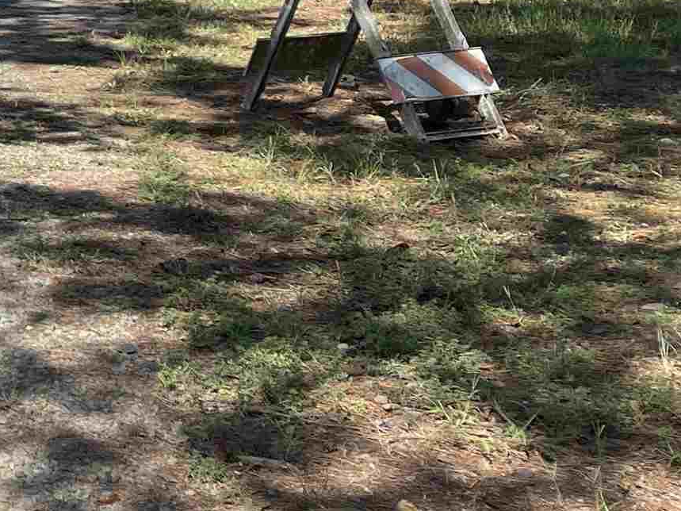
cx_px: -446
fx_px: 1829
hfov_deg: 17.9
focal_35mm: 93
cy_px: -209
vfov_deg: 15.0
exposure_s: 1/1689
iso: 50
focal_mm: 5.1
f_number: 1.6
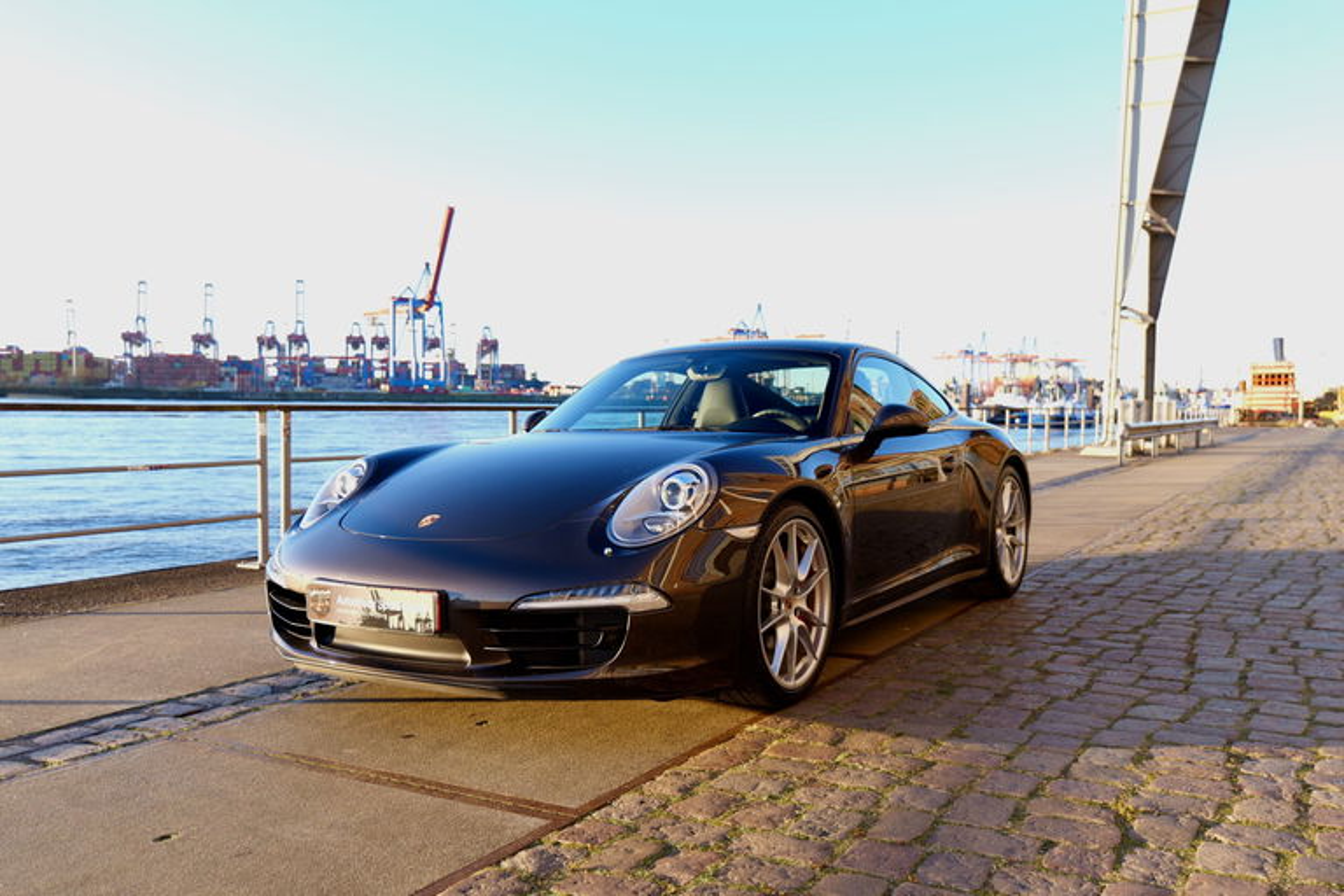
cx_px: 672
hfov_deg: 61.9
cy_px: 448
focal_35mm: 30
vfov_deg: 43.6
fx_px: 1120
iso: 100
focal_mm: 30
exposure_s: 1/60
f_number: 4.2
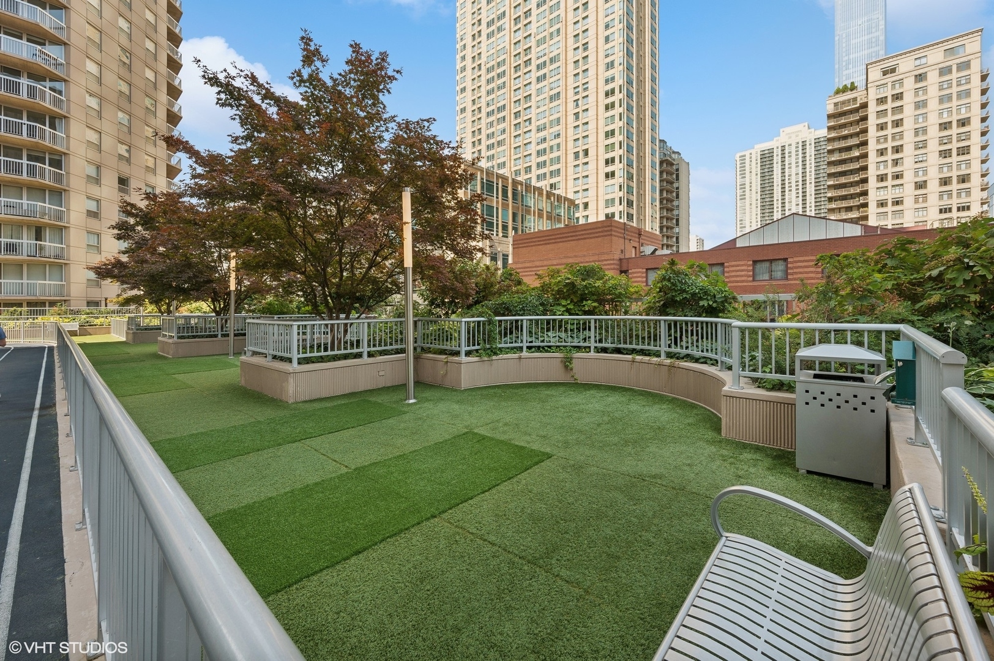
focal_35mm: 14
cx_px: 497
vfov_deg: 81.1
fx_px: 386
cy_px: 330
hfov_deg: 104.3
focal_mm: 14
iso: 100
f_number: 13
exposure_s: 1/25
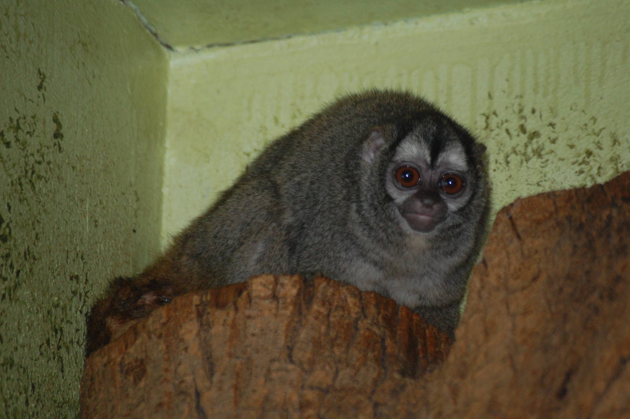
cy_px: 210
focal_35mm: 300
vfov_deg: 4.6
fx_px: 5246
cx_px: 315
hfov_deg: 6.9
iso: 800
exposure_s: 1/60
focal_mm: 200
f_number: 5.6
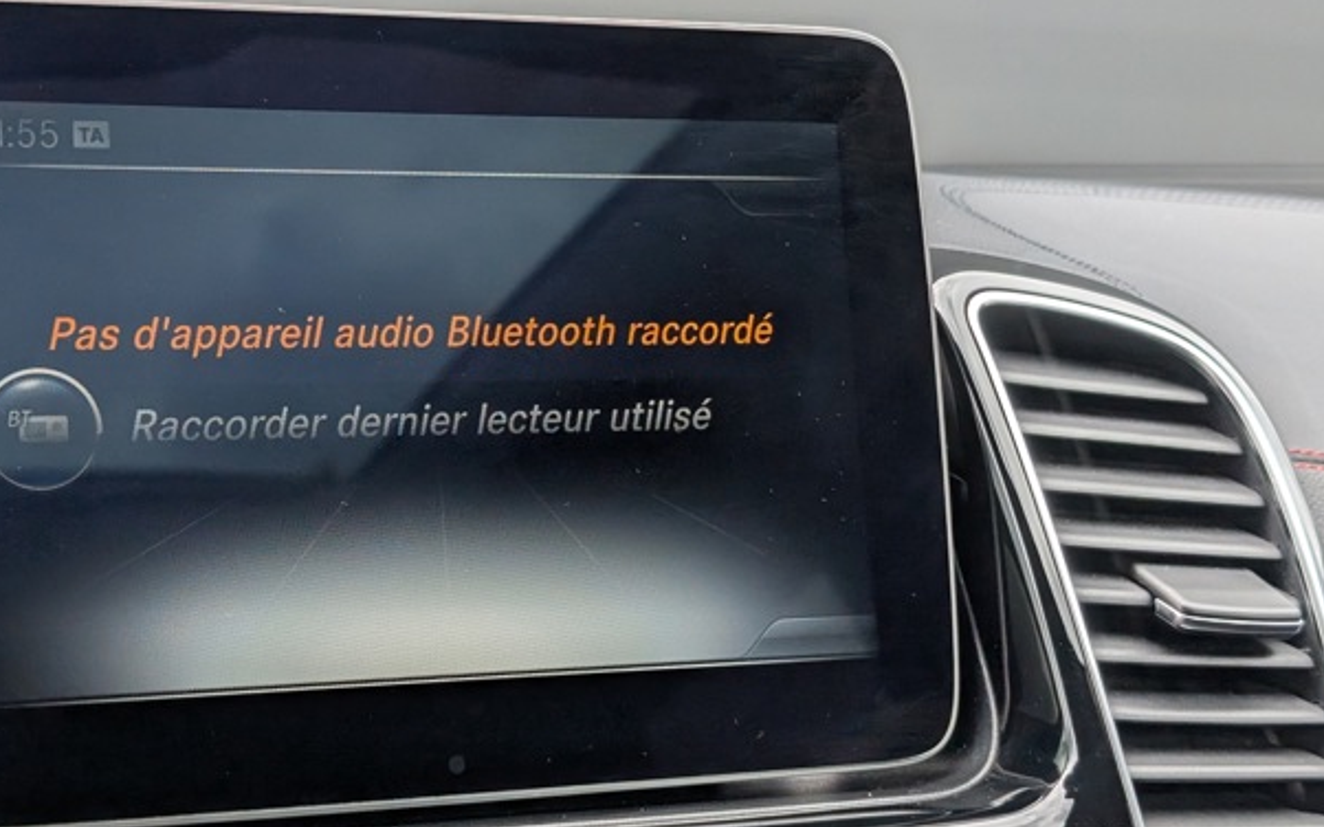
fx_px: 2489
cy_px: 370
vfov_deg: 18.9
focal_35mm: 69
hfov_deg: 29.6
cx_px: 479
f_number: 1.68
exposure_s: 1/385
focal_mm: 6.9
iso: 71
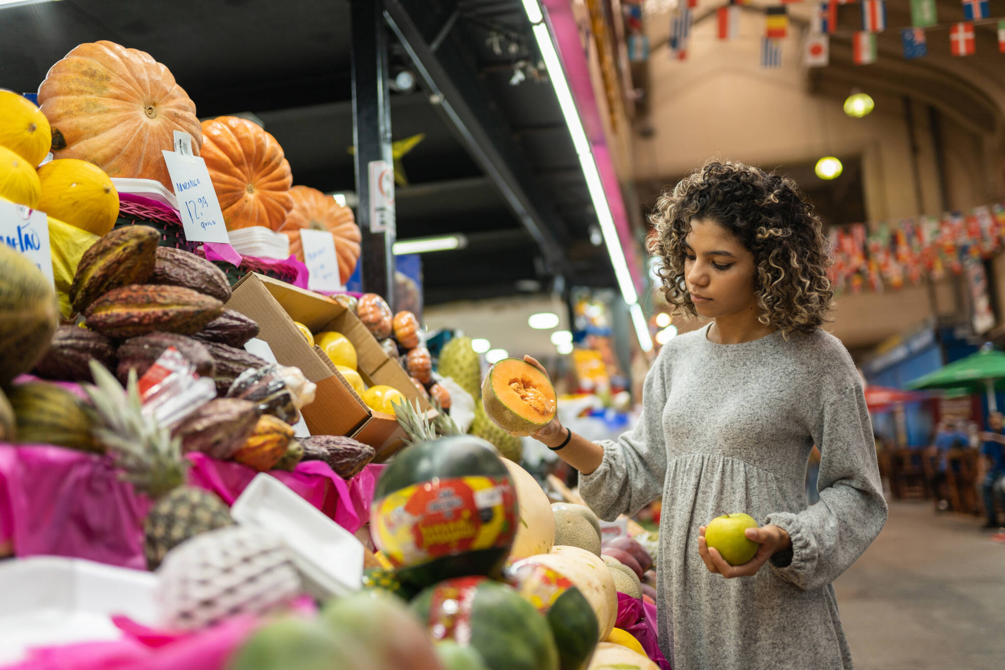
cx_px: 502
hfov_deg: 54.4
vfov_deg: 37.8
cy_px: 335
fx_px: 977
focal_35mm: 35
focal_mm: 35
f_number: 1.4
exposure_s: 1/250
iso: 250
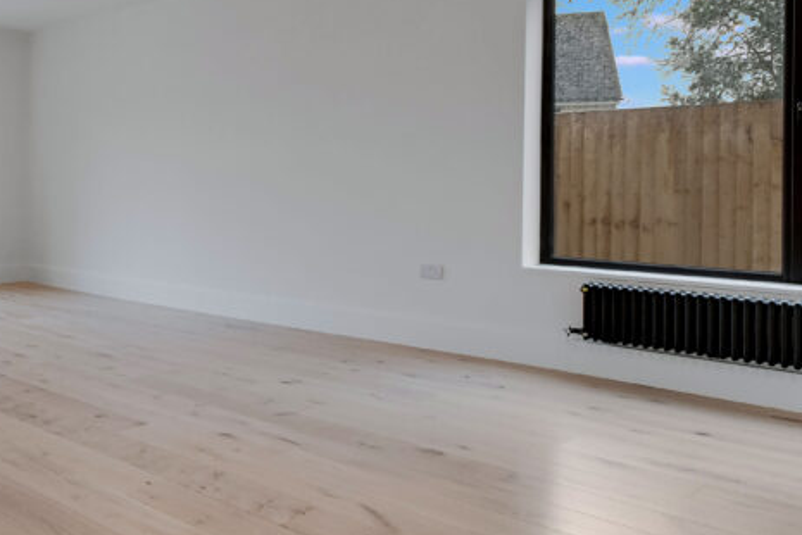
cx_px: 181
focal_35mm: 33
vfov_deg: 39.6
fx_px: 735
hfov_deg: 54.0
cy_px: 191
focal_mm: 10
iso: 400
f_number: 8
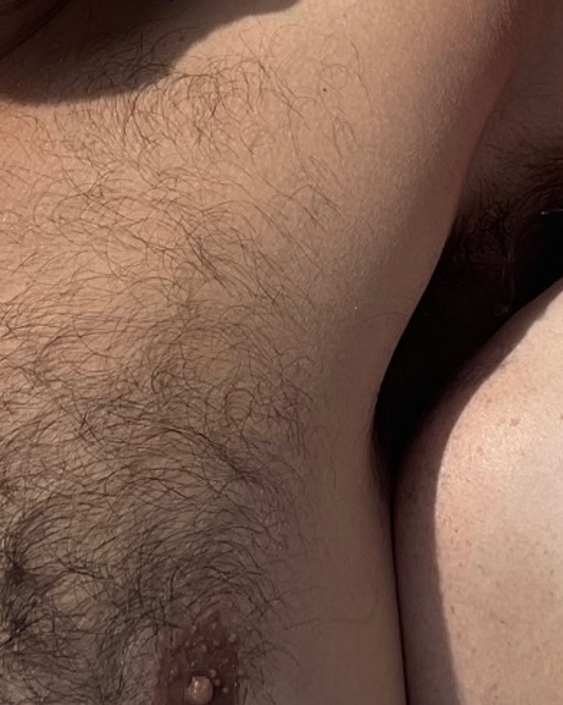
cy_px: -362
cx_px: 428
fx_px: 1958
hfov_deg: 16.3
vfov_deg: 18.1
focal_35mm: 94
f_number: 2.2
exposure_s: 1/1101
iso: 25
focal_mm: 2.71
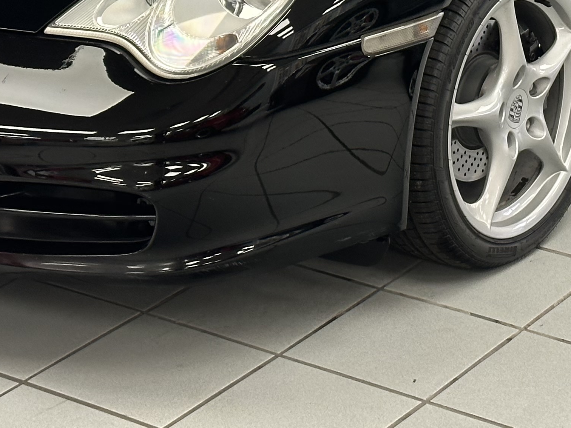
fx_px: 2111
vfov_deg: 11.3
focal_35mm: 128
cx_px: 388
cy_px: -119
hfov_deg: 15.4
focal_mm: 6.86
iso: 160
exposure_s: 1/60
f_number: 1.78
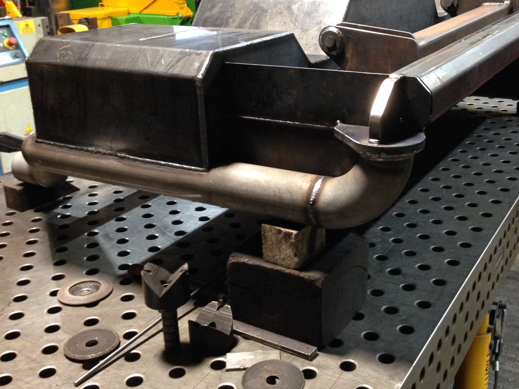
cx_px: 291
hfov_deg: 41.2
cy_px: 157
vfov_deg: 31.4
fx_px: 690
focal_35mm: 46
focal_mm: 4.12
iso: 320
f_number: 2.4
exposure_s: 1/20
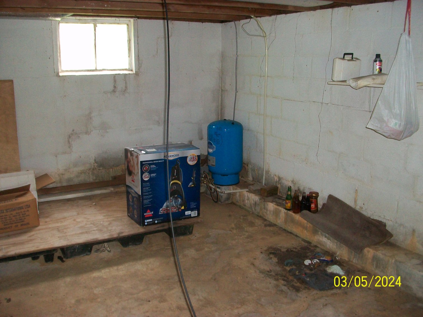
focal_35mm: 34
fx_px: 416
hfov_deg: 54.0
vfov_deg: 41.8
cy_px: 158
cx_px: 212
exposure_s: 1/60
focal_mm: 5.7
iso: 160
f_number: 2.8
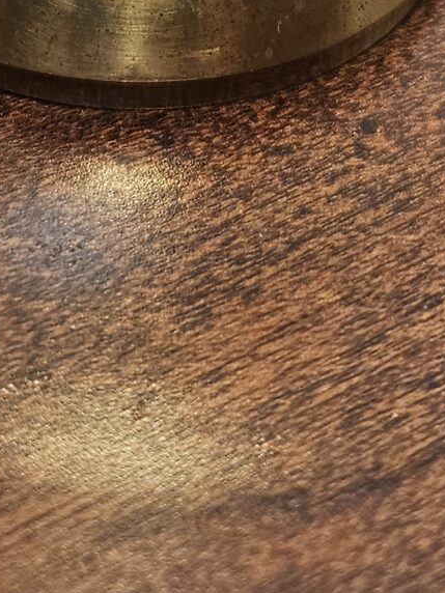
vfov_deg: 14.9
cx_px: 141
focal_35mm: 103
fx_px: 1765
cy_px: -649
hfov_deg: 14.3
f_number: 1.7
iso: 200
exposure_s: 1/120
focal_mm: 6.3
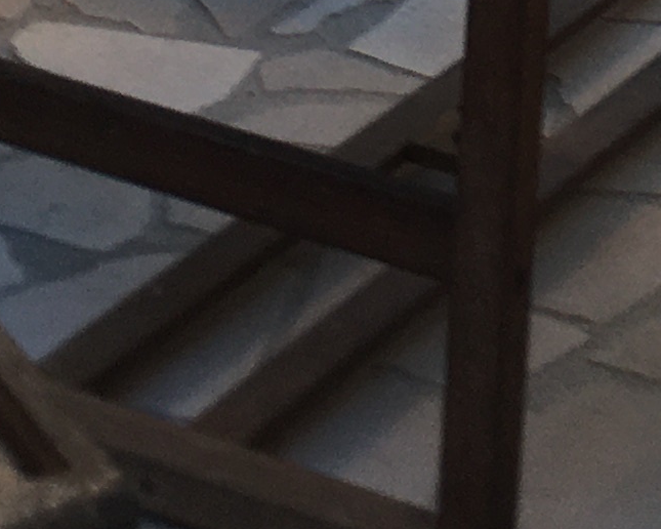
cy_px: -723
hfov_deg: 10.8
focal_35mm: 177
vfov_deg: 8.1
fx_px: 3463
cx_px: 710
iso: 25
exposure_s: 1/128
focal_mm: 4.15
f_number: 2.2
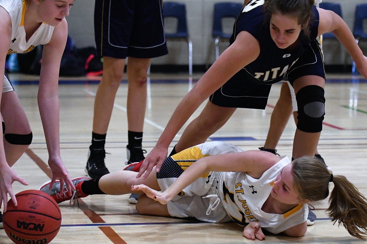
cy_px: 122
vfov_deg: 13.0
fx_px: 1070
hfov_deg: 19.5
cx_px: 184
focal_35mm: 105
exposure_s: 1/1000
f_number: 2.8
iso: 5000
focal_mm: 70
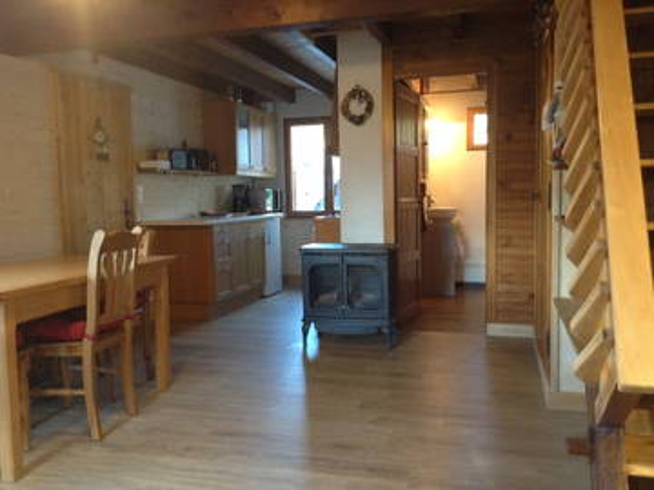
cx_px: 327
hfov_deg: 55.4
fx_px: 623
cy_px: 245
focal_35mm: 33
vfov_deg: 42.9
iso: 250
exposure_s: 1/25
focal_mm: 3.3
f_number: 2.4
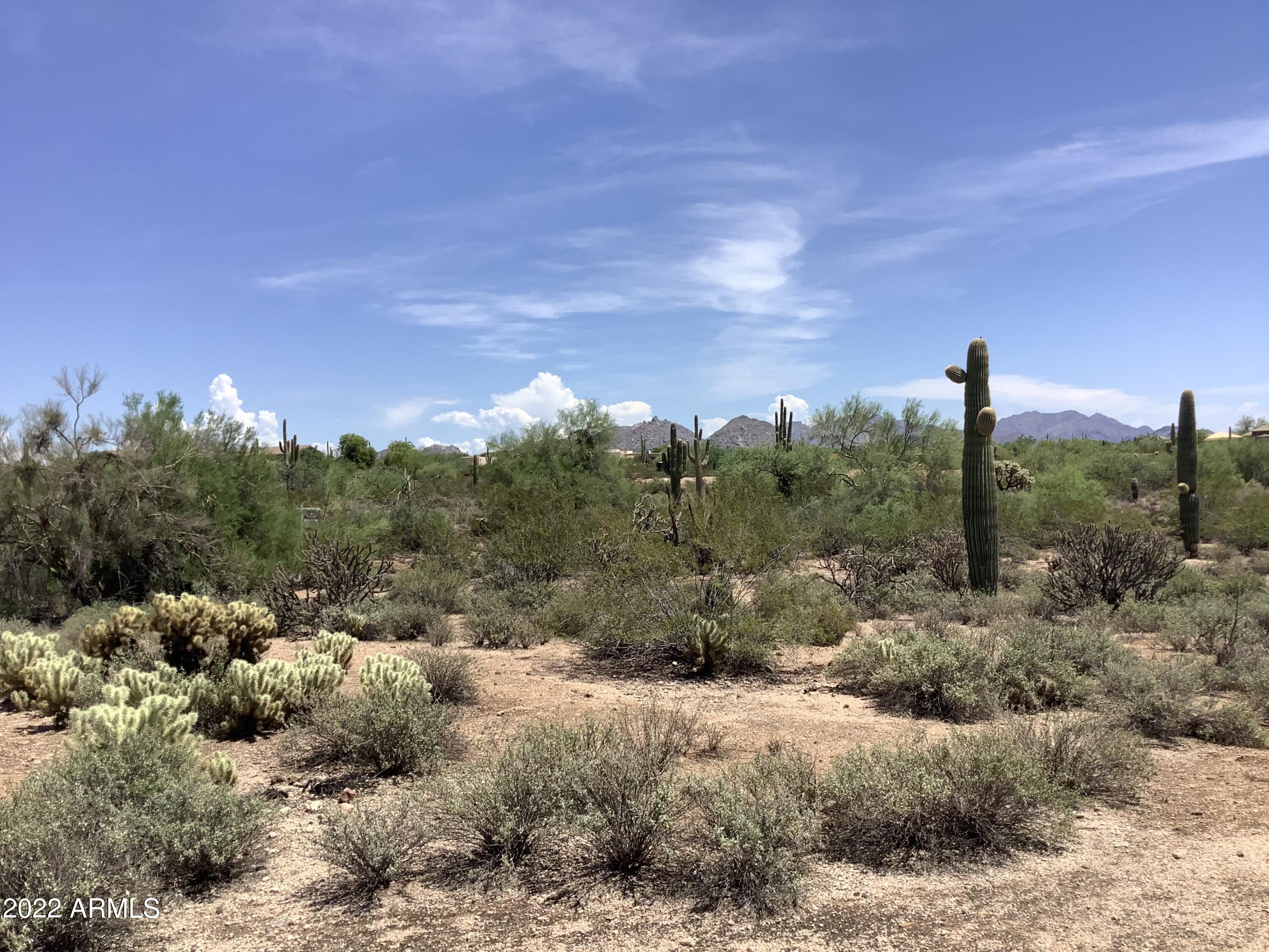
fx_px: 1136
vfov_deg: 45.4
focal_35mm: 31
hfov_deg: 58.4
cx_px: 634
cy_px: 476
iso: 25
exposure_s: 1/1773
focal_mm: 3.3
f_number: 2.4
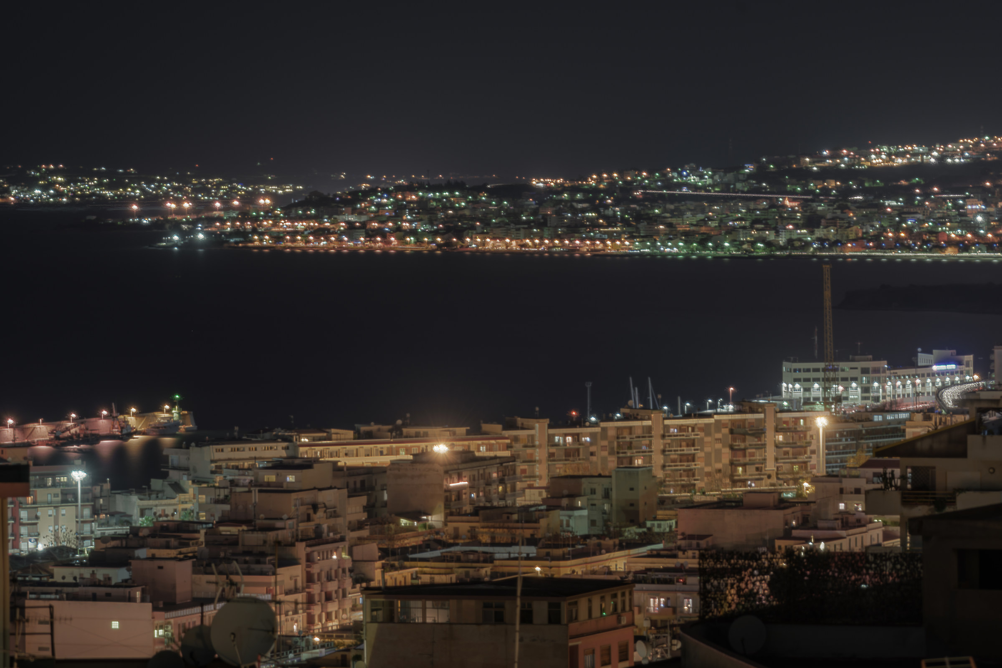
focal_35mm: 200
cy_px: 334
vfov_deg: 6.9
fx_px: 5566
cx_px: 501
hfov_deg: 10.3
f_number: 16
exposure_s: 1
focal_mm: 200
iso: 100
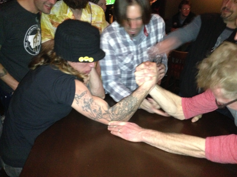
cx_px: 118
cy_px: 88
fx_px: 226
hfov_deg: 55.4
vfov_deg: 42.9
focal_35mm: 33
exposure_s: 1/16
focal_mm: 4.13
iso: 800
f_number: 2.4
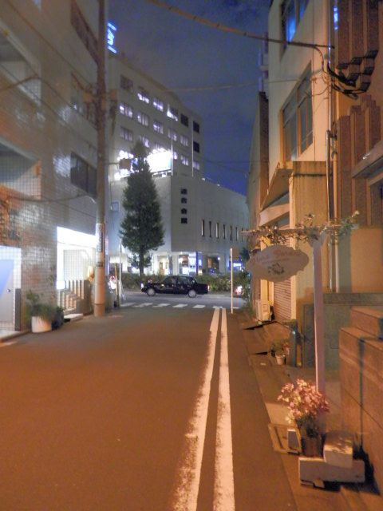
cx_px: 192
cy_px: 256
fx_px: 369
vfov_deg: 69.4
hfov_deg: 54.9
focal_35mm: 25
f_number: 3
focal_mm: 4.5
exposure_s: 1/4
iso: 400
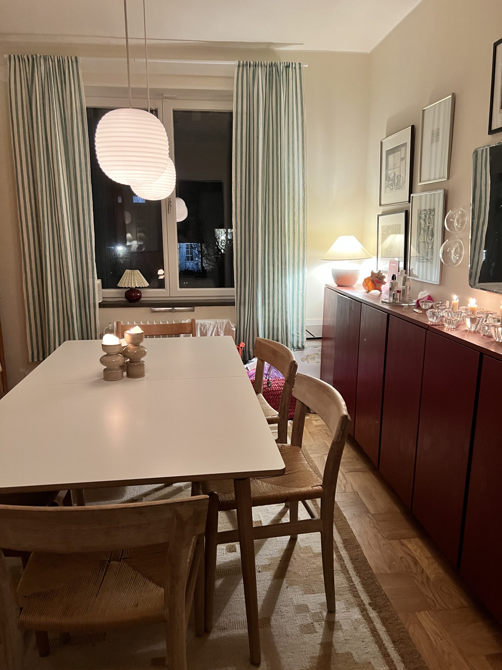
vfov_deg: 67.3
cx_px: 251
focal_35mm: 26
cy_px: 335
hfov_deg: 53.1
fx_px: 503
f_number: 1.5
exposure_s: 1/50
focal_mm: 5.7
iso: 500
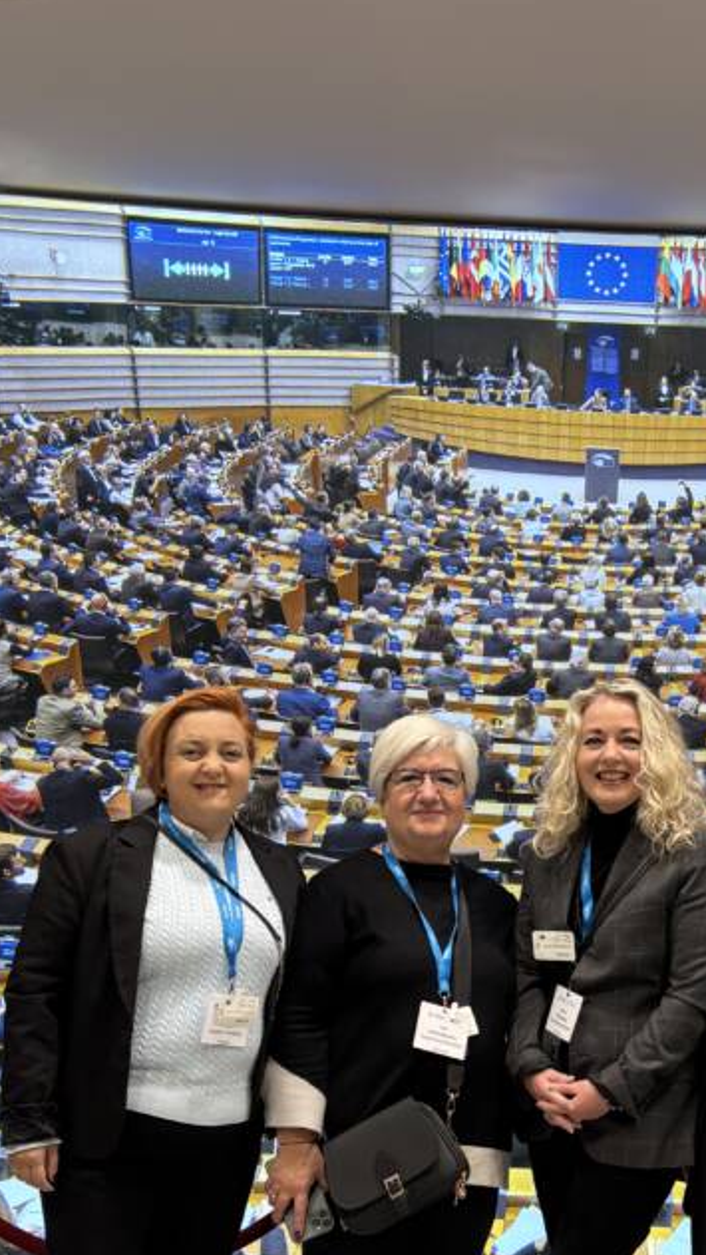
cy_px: 943
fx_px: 1531
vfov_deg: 43.2
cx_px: 535
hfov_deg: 25.6
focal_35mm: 46
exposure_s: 1/50
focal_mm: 5.96
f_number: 1.6
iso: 100
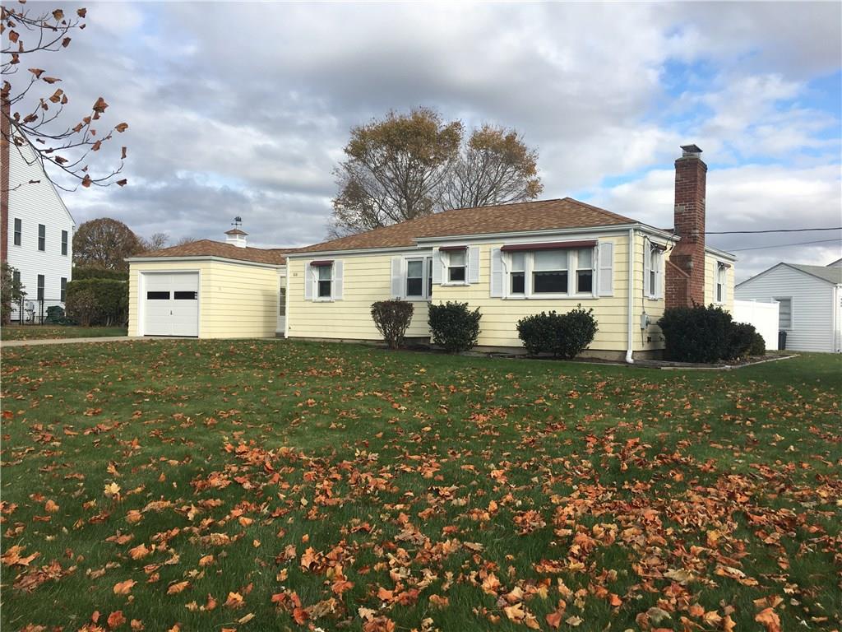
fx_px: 705
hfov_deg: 61.7
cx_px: 421
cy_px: 316
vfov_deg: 48.2
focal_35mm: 29
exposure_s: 1/1012
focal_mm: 4.15
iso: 25
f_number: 2.2
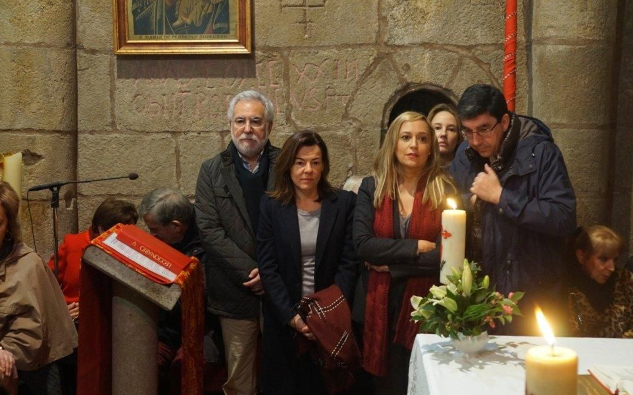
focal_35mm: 55
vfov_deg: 23.7
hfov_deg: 37.2
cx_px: 318
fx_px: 940
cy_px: 210
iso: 1600
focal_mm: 35
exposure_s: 1/15
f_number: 4.5
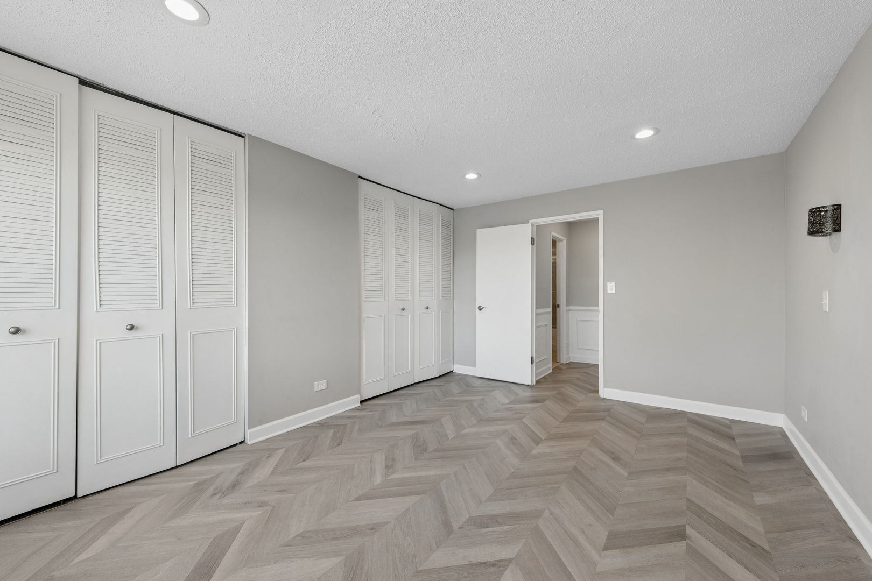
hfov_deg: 104.3
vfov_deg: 81.2
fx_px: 339
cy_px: 290
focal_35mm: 14
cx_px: 436
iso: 400
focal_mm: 14
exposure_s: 1/30
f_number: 8
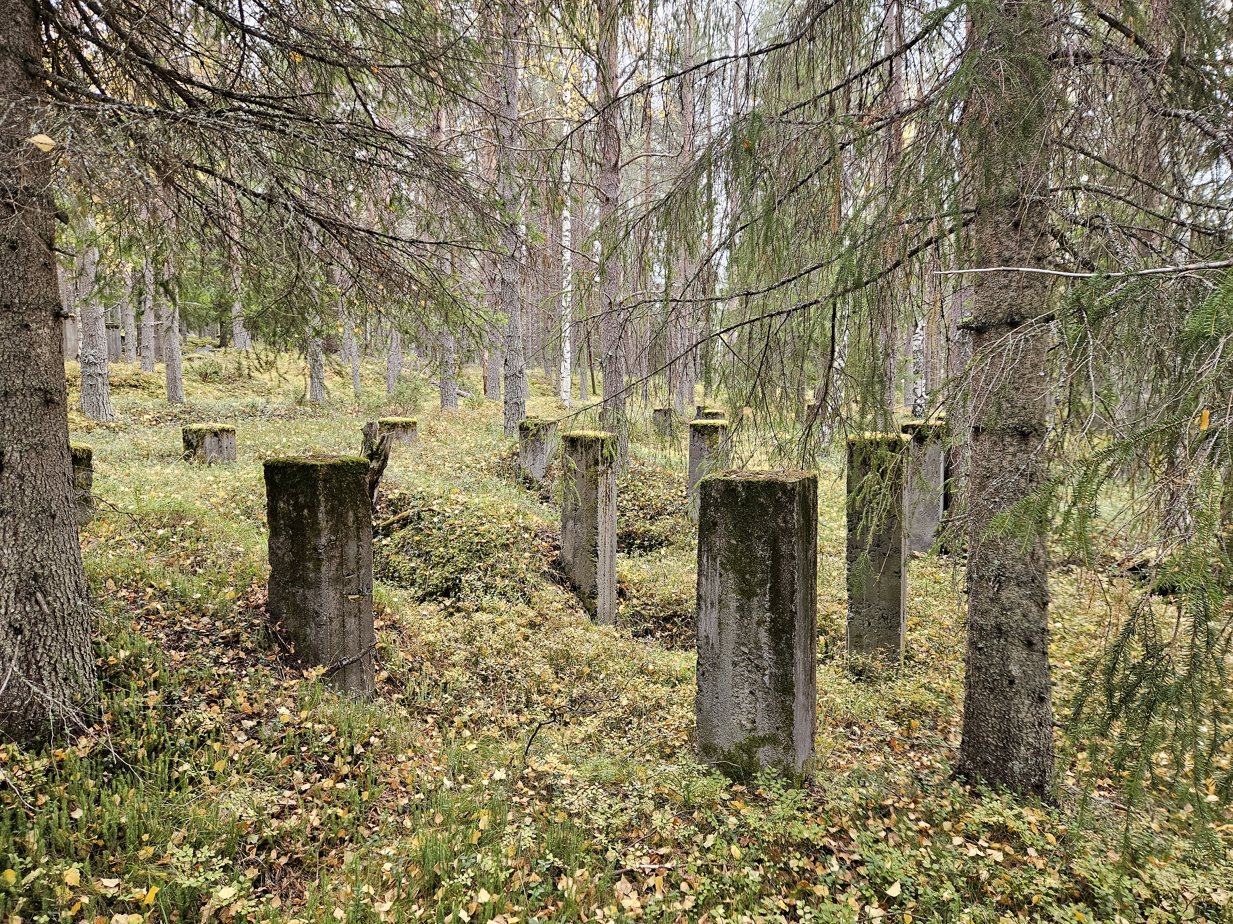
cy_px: 462
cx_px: 616
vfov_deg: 58.9
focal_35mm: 23
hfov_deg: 73.9
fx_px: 819
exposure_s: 1/100
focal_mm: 5.4
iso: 160
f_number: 1.8
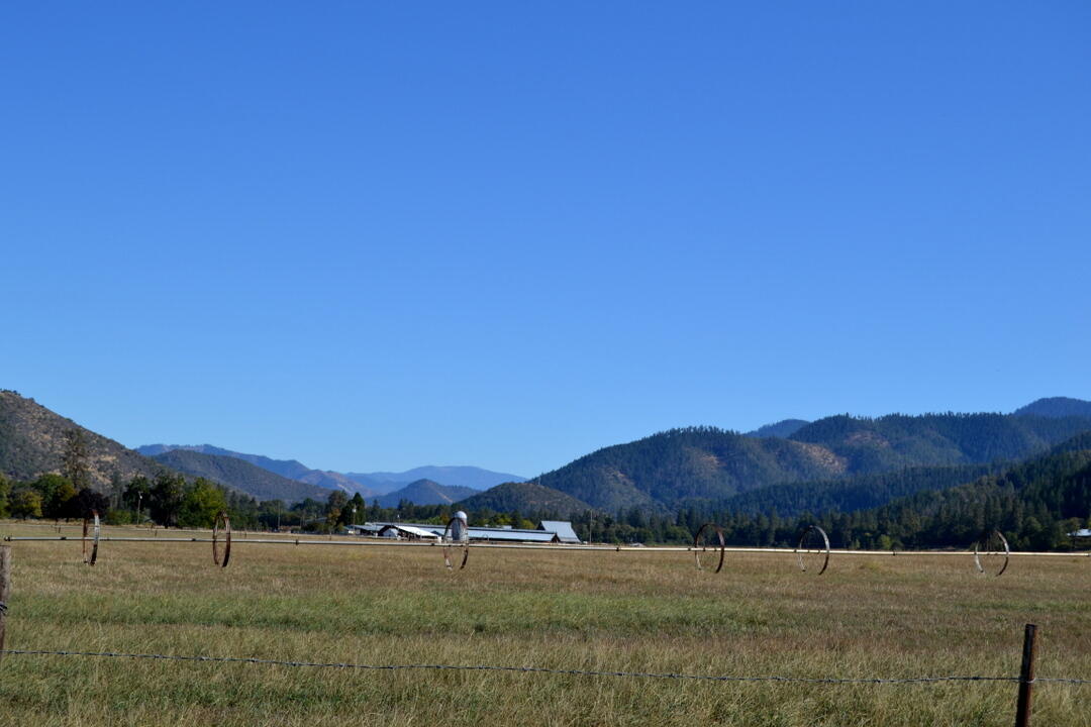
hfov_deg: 35.1
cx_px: 546
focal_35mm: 57
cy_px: 364
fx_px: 1727
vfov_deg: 23.8
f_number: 9
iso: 100
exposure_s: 1/320
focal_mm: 38
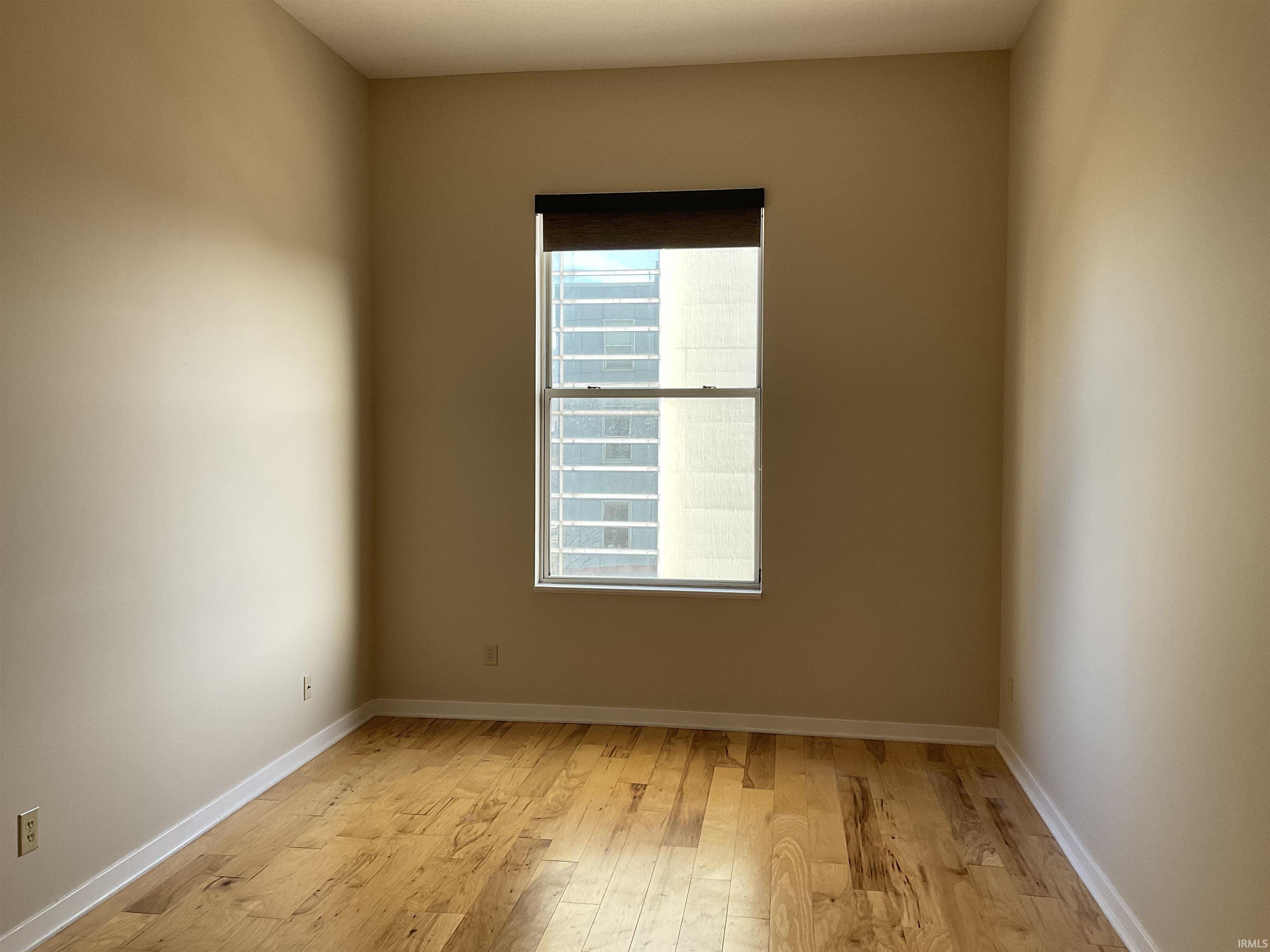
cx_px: 635
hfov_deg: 61.7
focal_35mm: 29
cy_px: 476
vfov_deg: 48.2
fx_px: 1064
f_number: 1.8
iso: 40
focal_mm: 3
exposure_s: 1/122
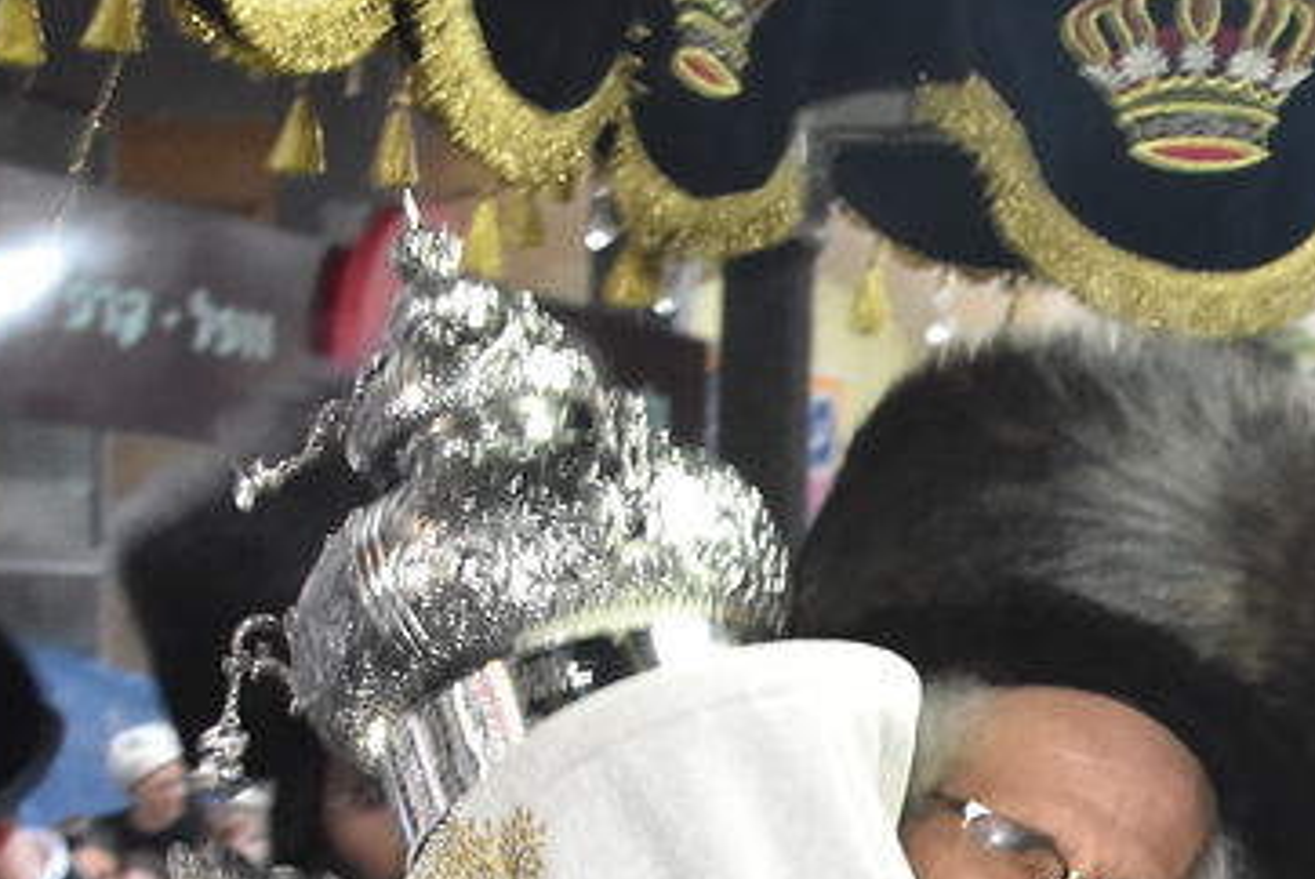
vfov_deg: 11.4
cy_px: 1249
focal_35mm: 116
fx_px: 4240
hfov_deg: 16.4
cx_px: 1853
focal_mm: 20
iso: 1600
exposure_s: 1/60
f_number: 5.6
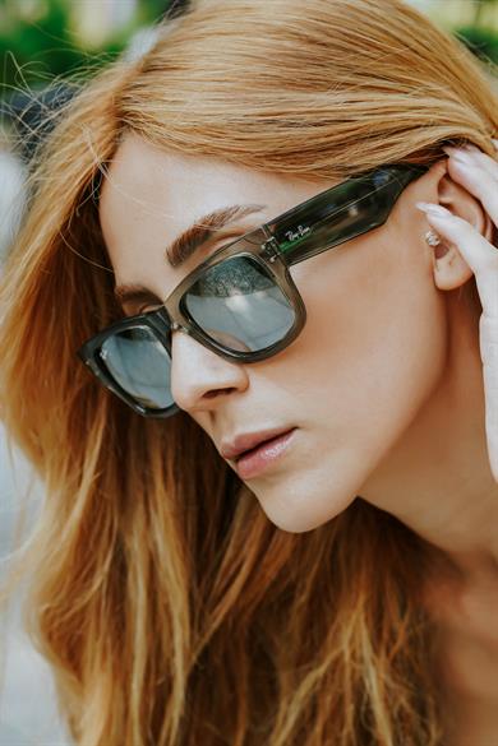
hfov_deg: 16.1
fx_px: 1764
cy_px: 373
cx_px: 249
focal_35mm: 85
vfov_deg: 23.9
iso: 200
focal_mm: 85
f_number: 5.6
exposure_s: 1/100
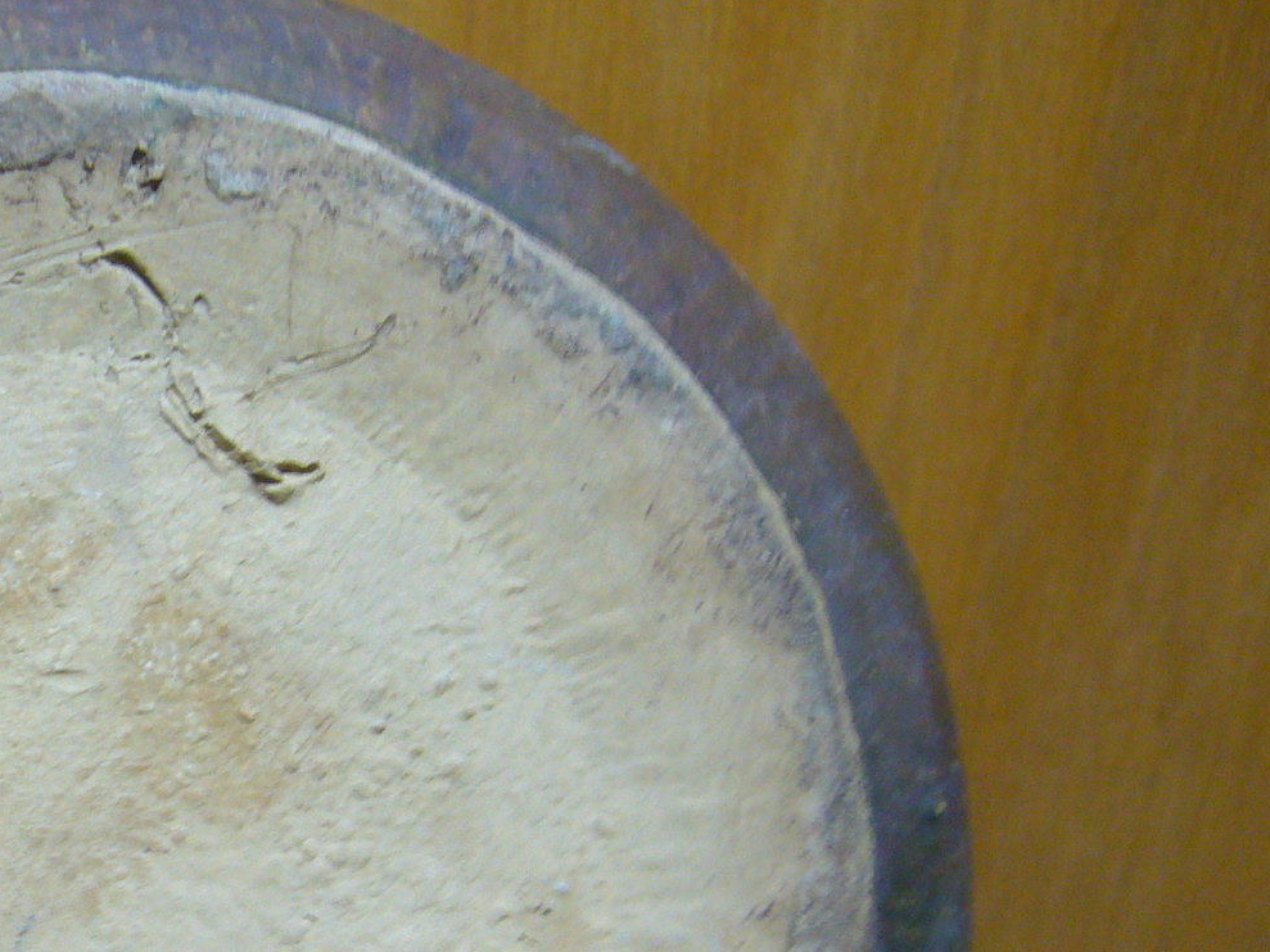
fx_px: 2128
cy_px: 867
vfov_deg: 24.5
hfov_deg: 31.0
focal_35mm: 58
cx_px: 23
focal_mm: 4.6
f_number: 2.8
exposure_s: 1/15
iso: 160
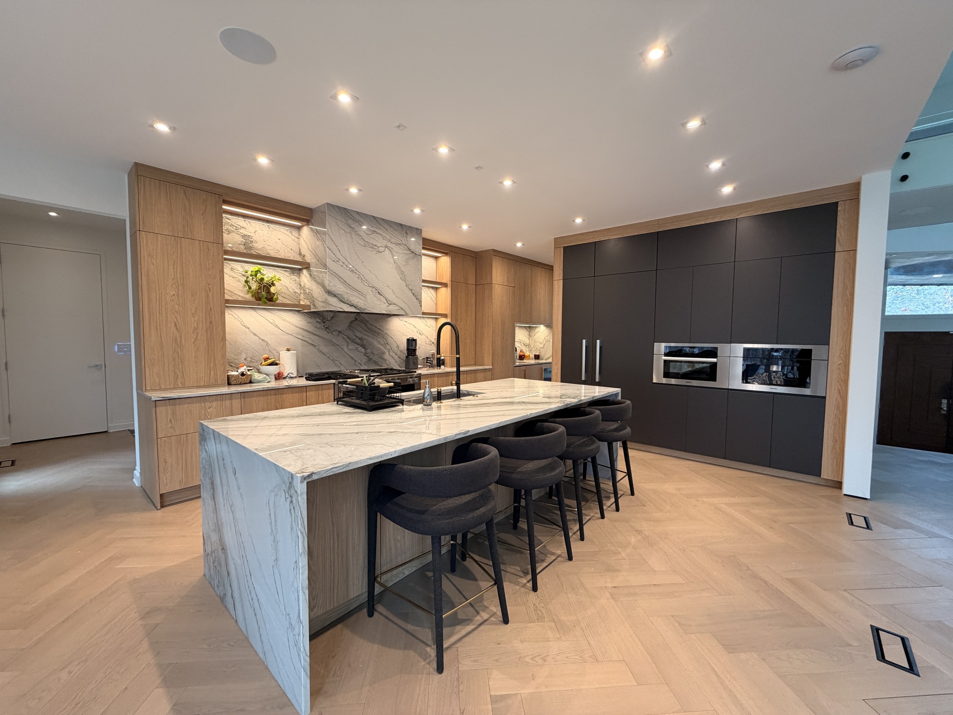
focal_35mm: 14
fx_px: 385
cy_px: 358
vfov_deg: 85.7
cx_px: 476
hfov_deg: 102.1
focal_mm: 2.22
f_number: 2.2
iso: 200
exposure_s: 1/60
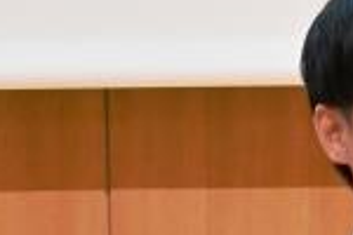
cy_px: 556
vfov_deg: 1.1
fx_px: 12060
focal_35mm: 1230
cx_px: 176
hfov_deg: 1.7
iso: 5000
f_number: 5.3
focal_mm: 120
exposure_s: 1/60
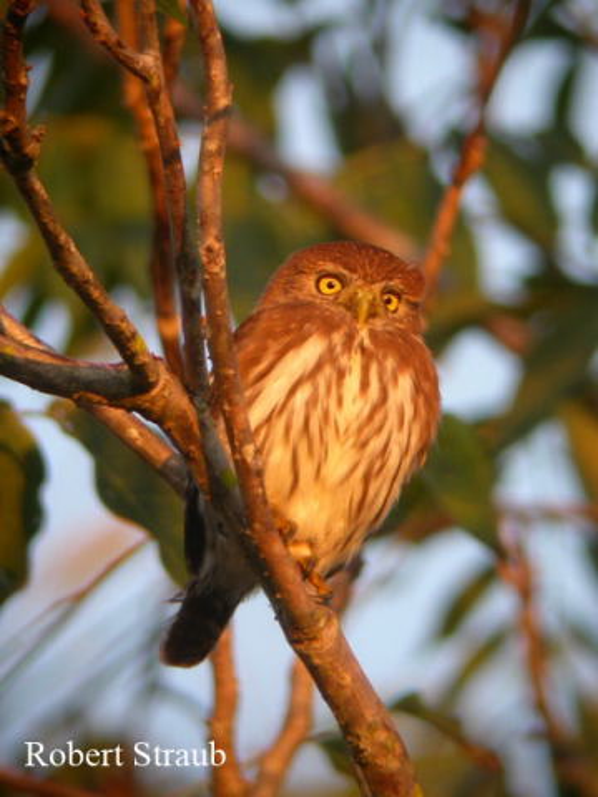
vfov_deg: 18.2
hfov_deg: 13.7
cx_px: 299
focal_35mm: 108
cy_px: 398
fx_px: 2488
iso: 100
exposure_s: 1/22.5
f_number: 4.1
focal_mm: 22.4
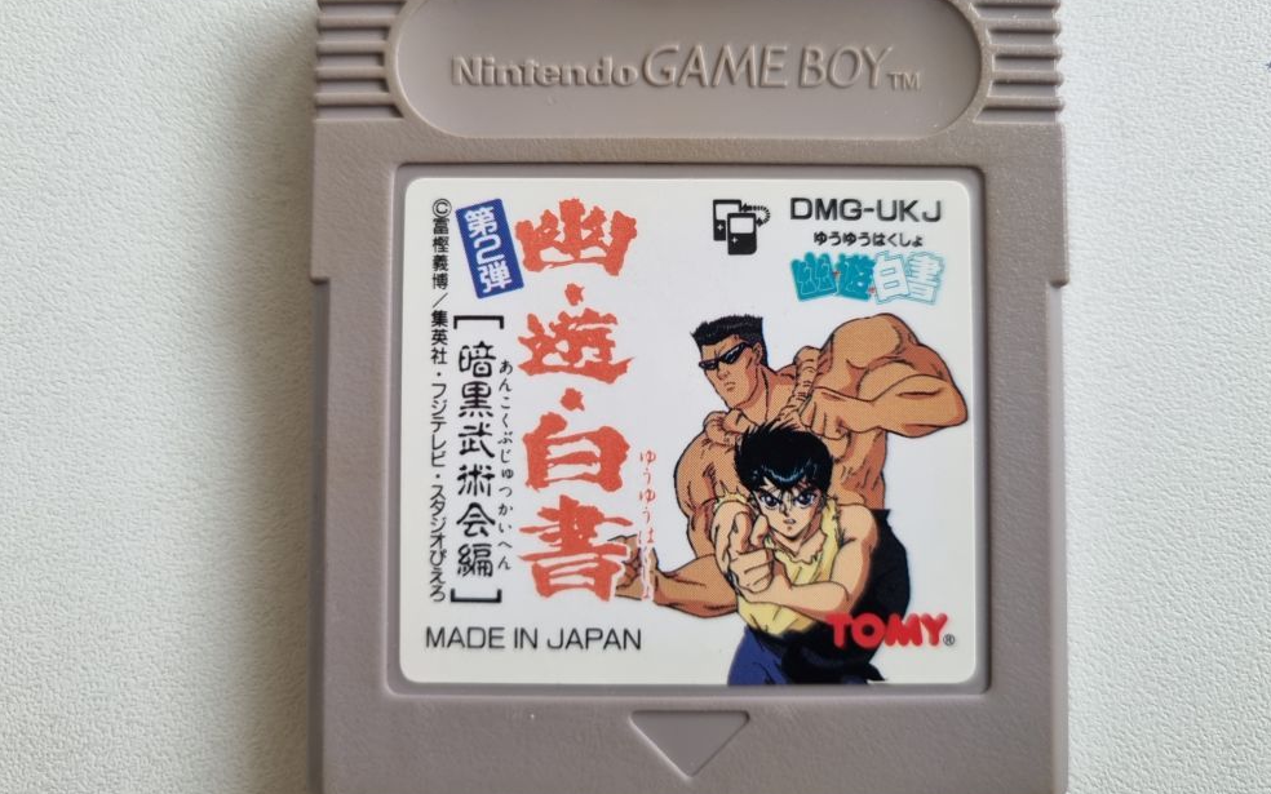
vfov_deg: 44.5
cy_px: 383
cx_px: 642
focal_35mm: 28
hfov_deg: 66.5
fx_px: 970
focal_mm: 5.4
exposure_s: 1/50
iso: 200
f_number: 1.8
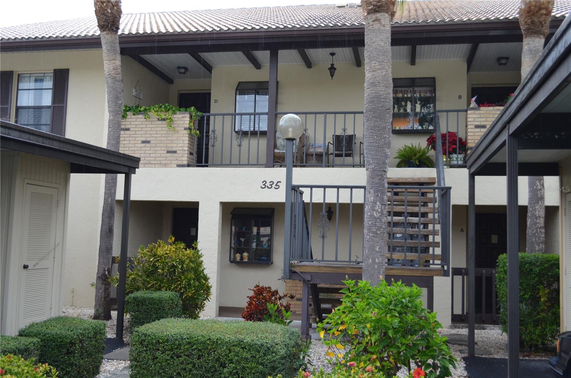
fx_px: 570
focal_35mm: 36
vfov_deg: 36.7
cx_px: 286
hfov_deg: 53.2
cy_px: 189
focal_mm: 24
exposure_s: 1/60
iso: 640
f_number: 4
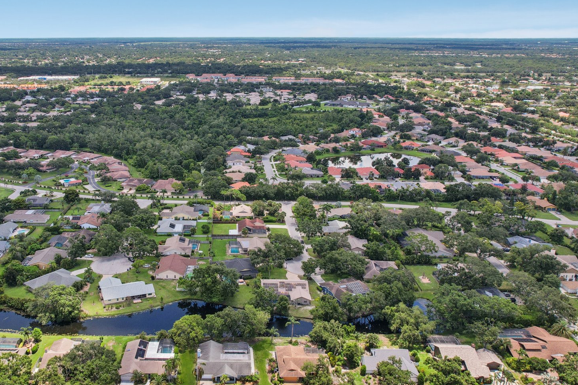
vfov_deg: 42.3
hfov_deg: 59.5
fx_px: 498
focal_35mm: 31
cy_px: 187
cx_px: 215
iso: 100
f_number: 2.8
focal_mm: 8.38
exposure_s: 1/1600
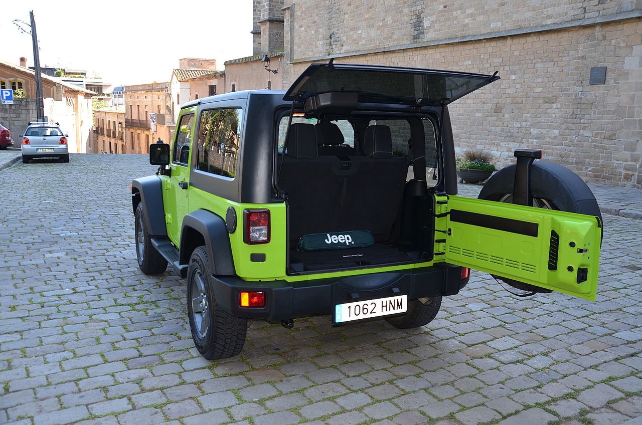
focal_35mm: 33
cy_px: 212
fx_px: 587
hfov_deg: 57.3
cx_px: 321
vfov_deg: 39.8
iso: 200
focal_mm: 22
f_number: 3.8
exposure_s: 1/200
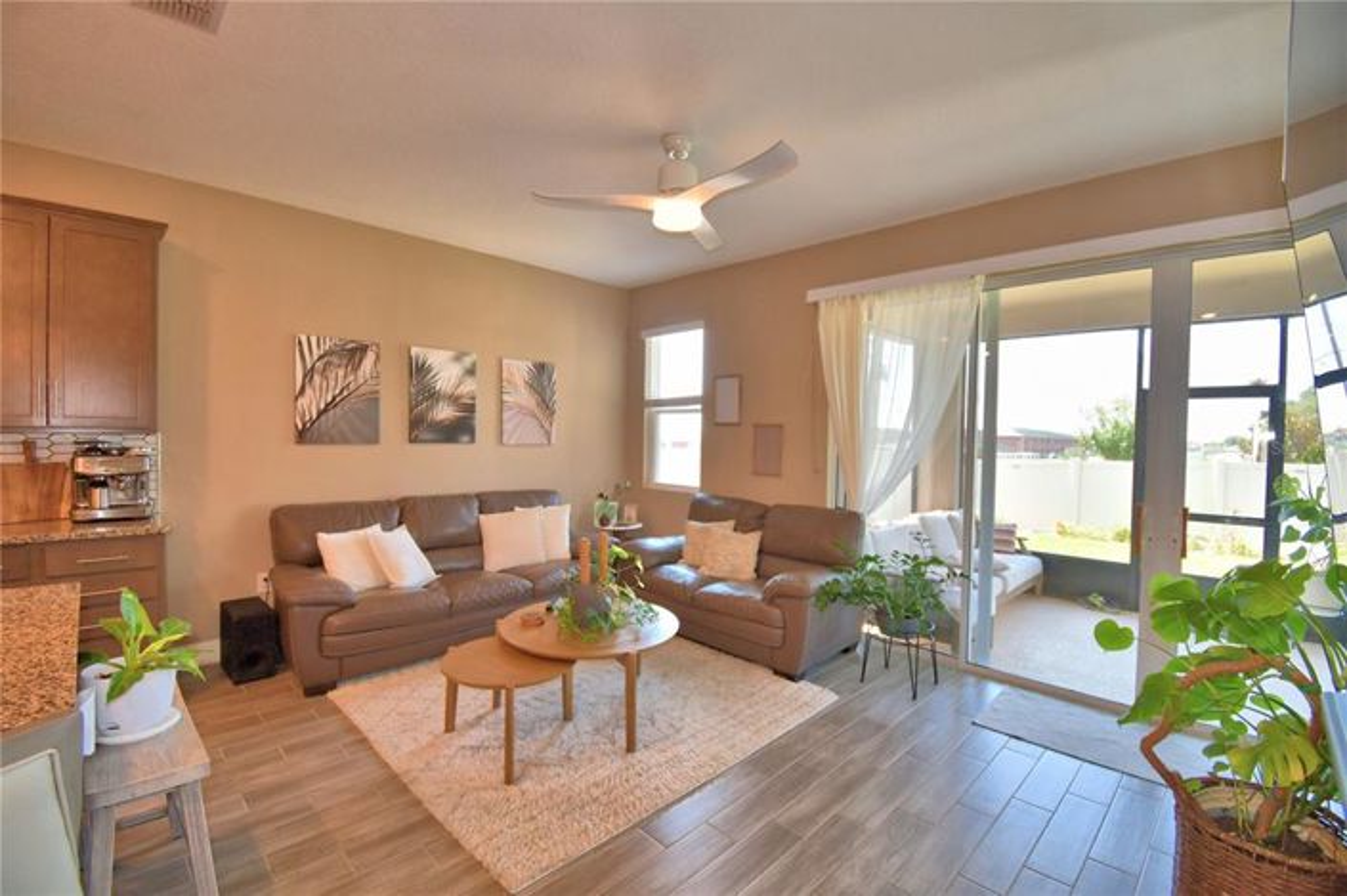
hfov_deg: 100.4
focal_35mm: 15
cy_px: 448
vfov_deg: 77.2
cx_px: 674
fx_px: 561
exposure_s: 1/50
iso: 200
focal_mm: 10
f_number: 4.5
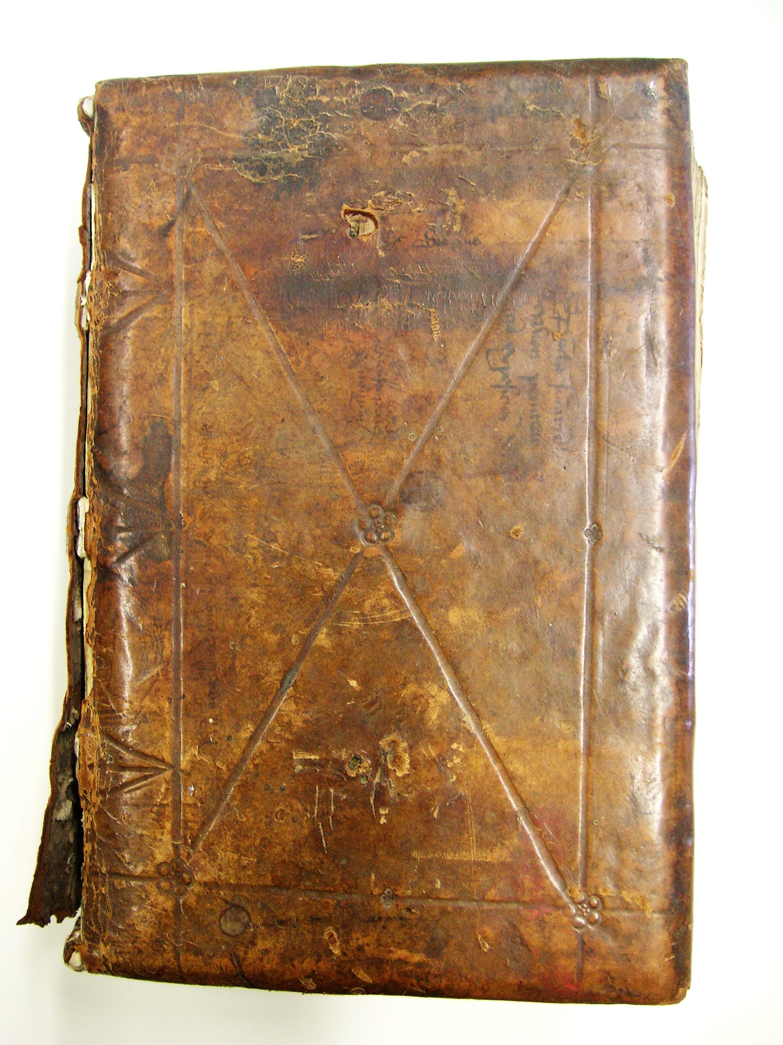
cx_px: 392
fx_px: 1116
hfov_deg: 38.7
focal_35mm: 37
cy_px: 522
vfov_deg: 50.1
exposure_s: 1/20
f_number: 2.8
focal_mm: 6.1
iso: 100
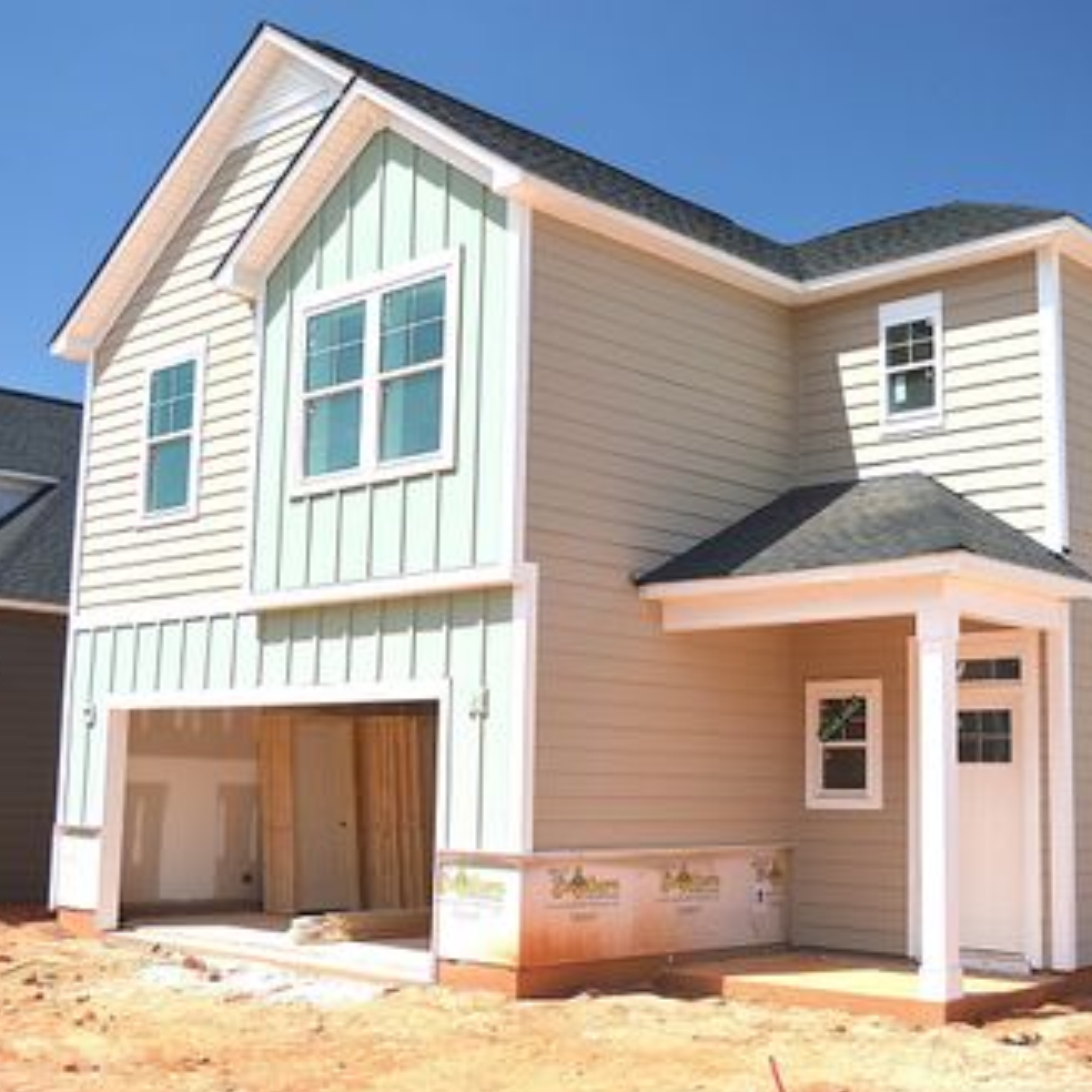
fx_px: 1570
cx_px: 619
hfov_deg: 38.3
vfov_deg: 38.3
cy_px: 549
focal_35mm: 44
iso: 100
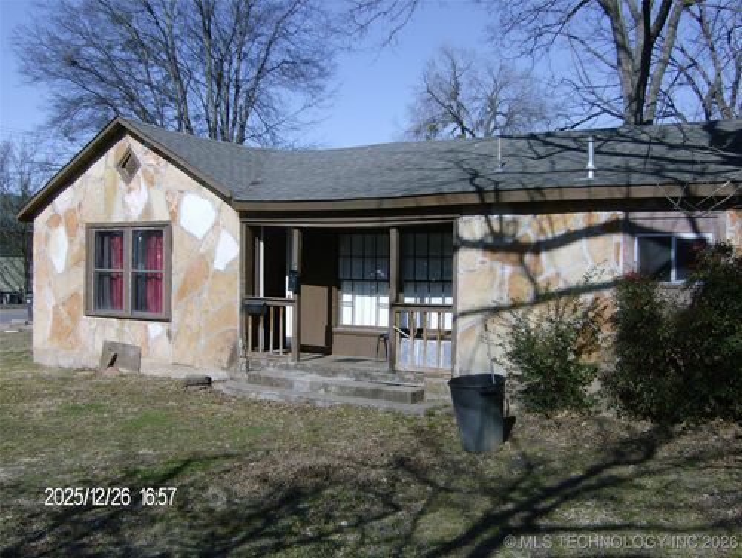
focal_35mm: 36
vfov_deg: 39.7
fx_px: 772
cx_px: 371
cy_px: 279
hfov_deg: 51.3
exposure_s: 1/1083
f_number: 4.7
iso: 100
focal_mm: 6
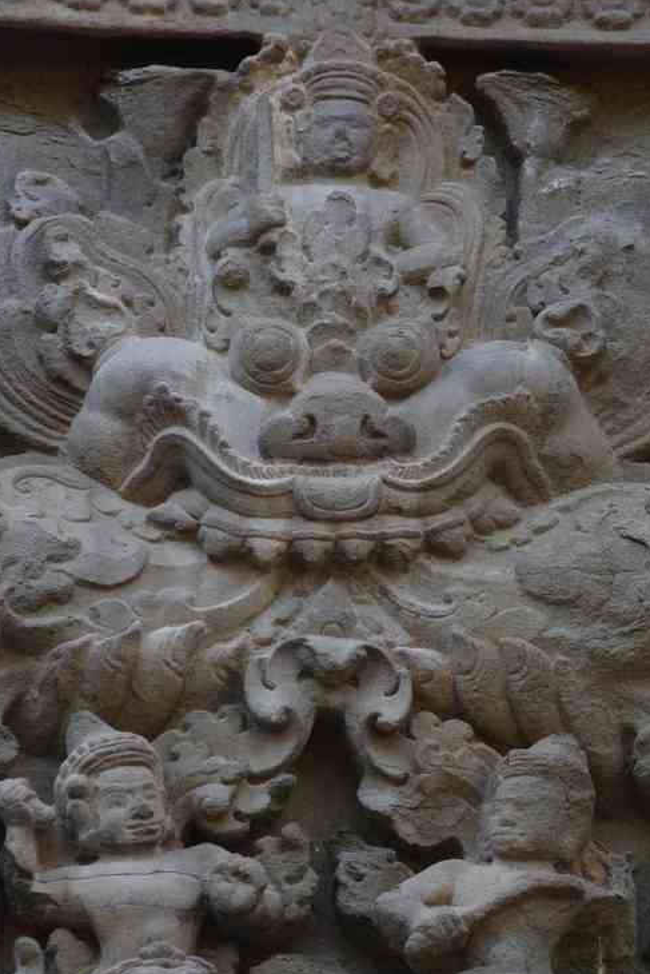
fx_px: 8337
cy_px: 632
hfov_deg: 4.5
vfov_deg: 6.7
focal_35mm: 308
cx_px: 310
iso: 1600
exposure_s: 1/200
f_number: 7.1
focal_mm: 150
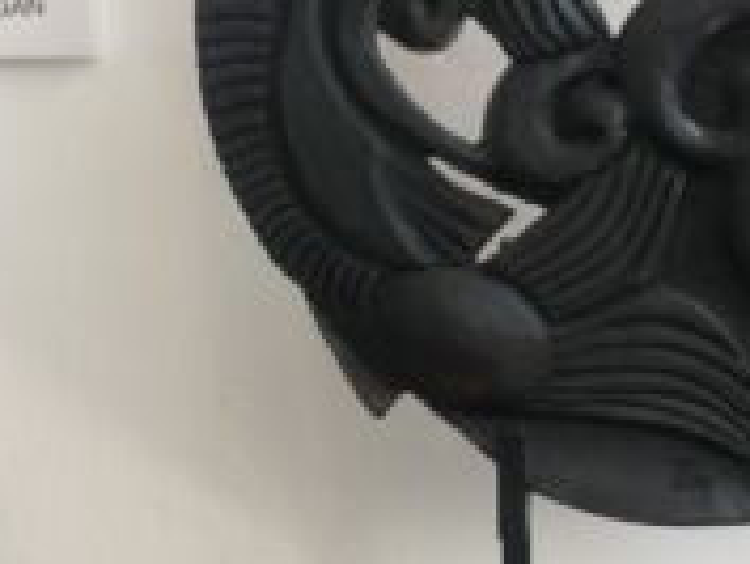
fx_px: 1453
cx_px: 547
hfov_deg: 28.6
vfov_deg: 21.8
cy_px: 144
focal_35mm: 67
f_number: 2.2
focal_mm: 4.15
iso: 32
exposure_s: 1/33
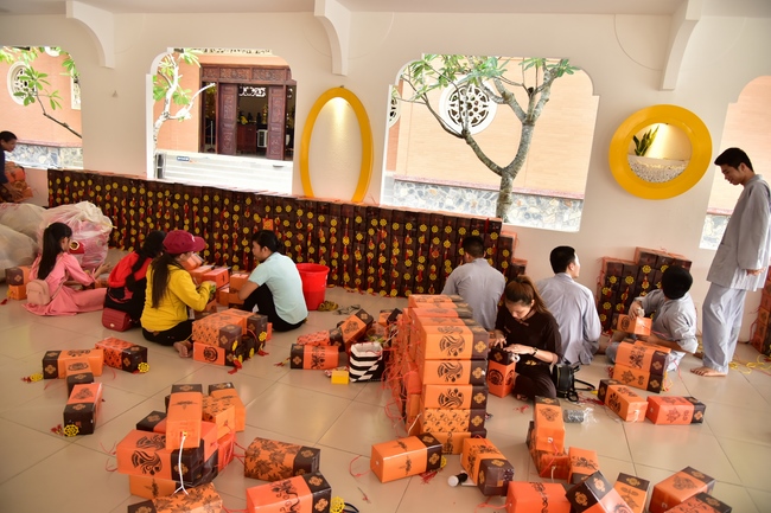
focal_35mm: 24
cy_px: 256
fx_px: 514
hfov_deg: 73.8
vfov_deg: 53.1
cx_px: 386
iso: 400
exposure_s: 1/80
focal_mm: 24
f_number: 4
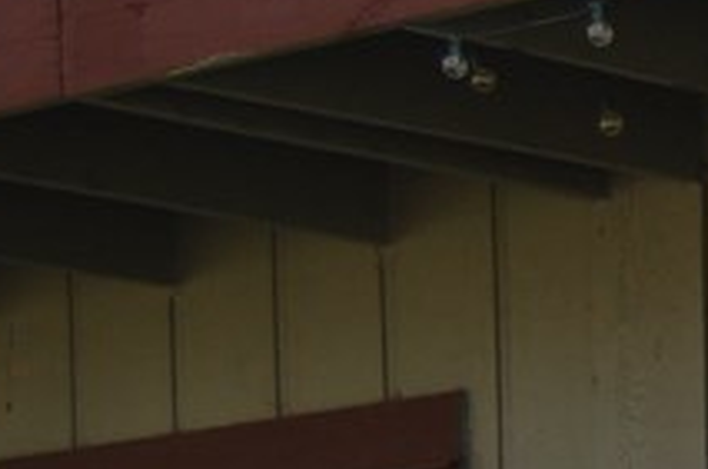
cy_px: 938
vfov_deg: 5.5
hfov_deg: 7.8
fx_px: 4808
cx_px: 1760
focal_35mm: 245
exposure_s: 1/125
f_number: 5.6
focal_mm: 32
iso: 220
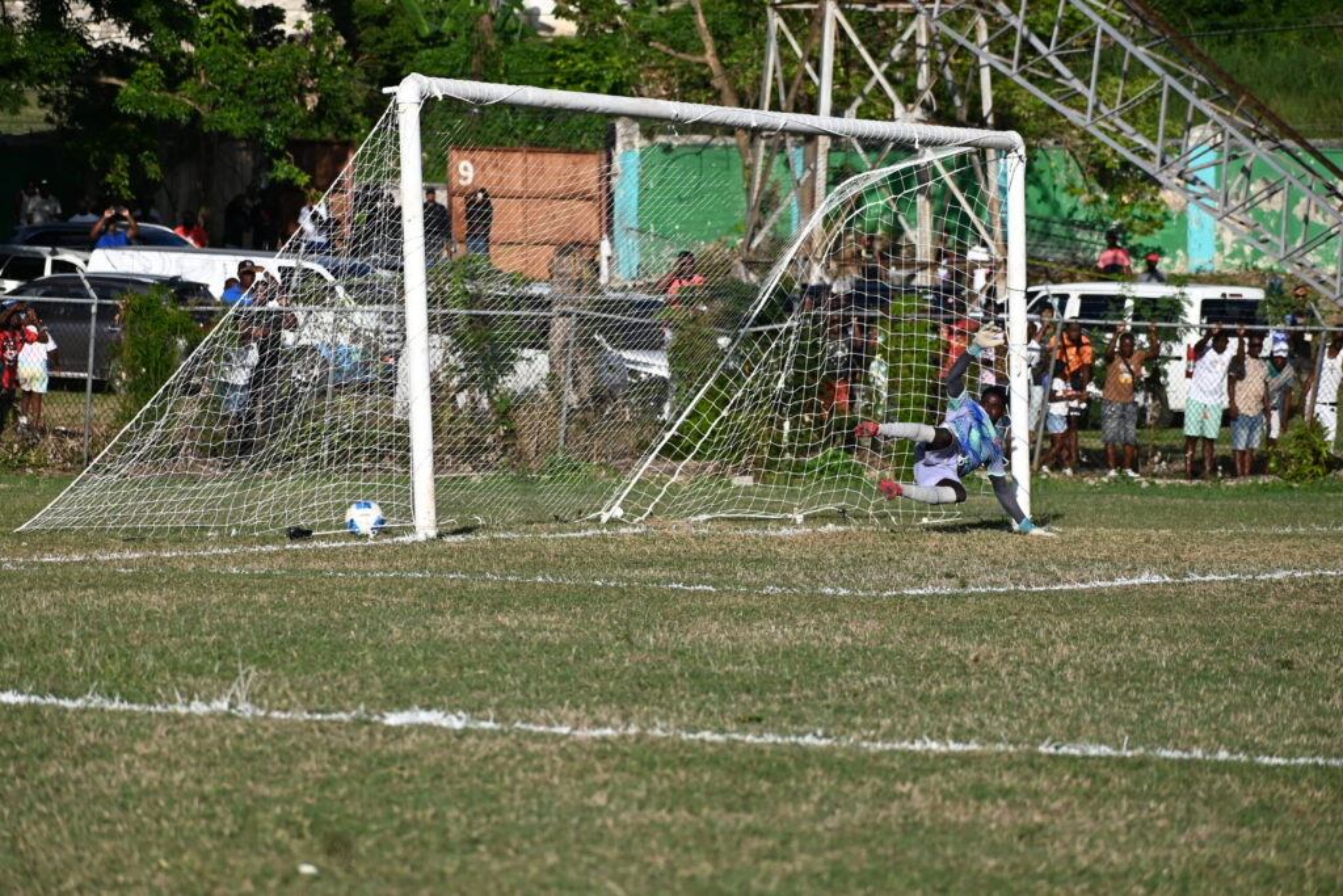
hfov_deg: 11.2
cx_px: 672
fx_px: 6827
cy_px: 448
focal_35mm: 183
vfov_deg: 7.5
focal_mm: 122
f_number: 4.8
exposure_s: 1/2000
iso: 160
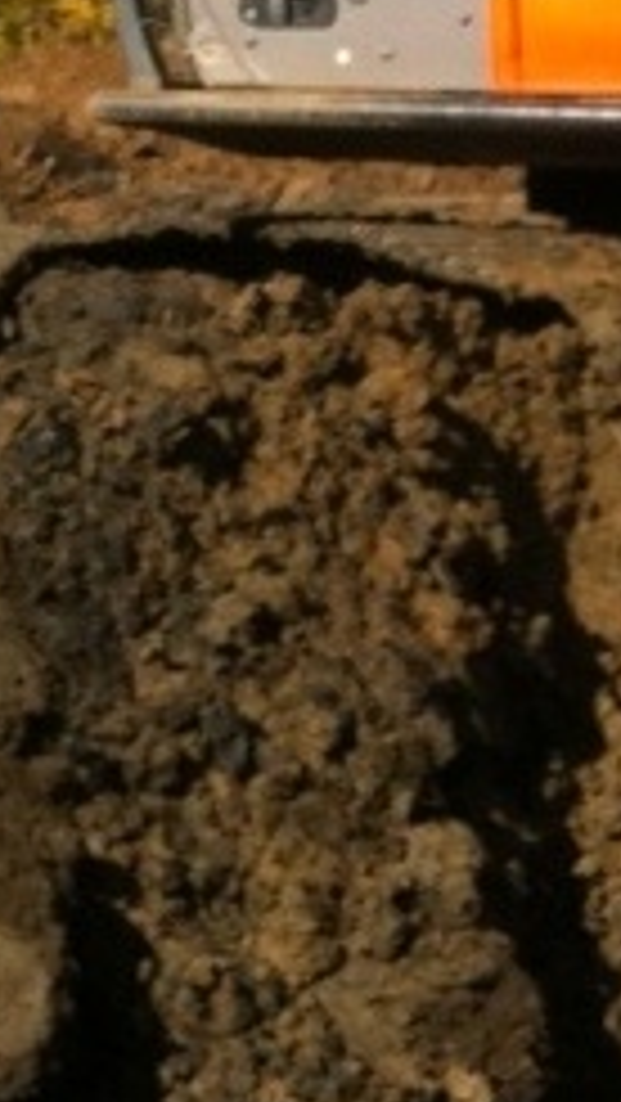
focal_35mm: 159
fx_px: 4650
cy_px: -326
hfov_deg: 7.5
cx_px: -423
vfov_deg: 13.1
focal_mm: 3.85
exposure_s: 1/1117
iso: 80
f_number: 2.8
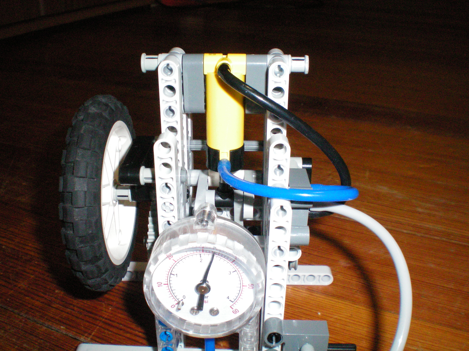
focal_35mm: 38
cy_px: 176
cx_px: 234
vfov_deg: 37.7
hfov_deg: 49.0
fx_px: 515
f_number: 4.6
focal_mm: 6.3
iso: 400
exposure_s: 1/60
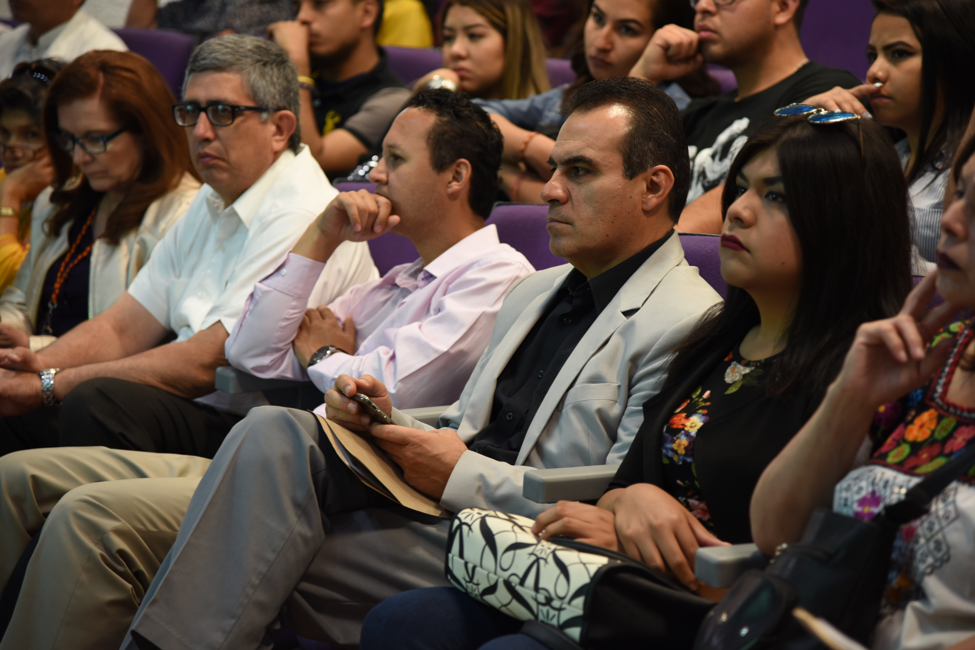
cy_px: 322
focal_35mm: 113
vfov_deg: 12.1
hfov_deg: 18.1
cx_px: 492
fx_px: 3060
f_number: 4
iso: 800
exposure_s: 1/25
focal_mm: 112
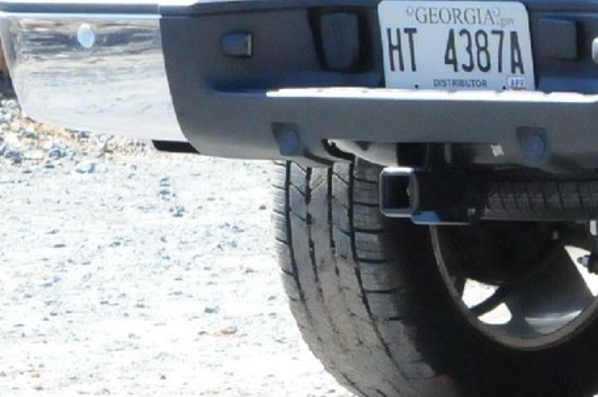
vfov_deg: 2.0
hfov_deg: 3.0
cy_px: -212
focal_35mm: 674
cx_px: 1454
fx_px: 11184
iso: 2000
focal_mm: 82
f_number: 10
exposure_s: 1/1000
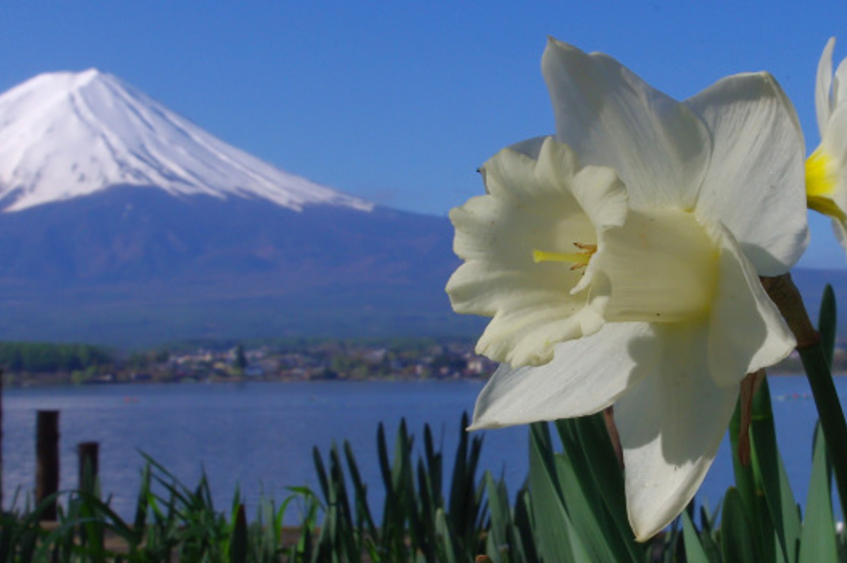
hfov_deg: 28.8
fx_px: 1646
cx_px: 456
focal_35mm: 70
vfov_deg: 19.4
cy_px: 326
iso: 160
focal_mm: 30.63
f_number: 25
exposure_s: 1/60
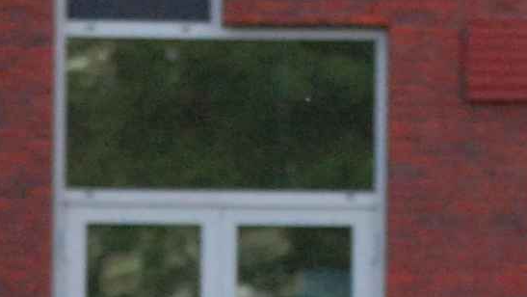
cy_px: 664
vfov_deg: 2.6
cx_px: 441
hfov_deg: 4.7
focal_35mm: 459
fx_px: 6421
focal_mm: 65
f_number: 5.6
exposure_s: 1/640
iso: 1600
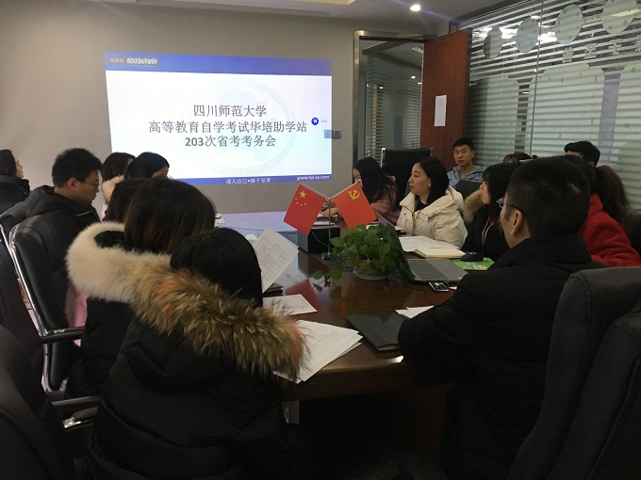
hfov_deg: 61.7
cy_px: 240
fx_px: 537
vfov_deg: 48.2
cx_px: 320
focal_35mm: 29
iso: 160
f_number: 2.2
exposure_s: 1/33
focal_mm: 4.15
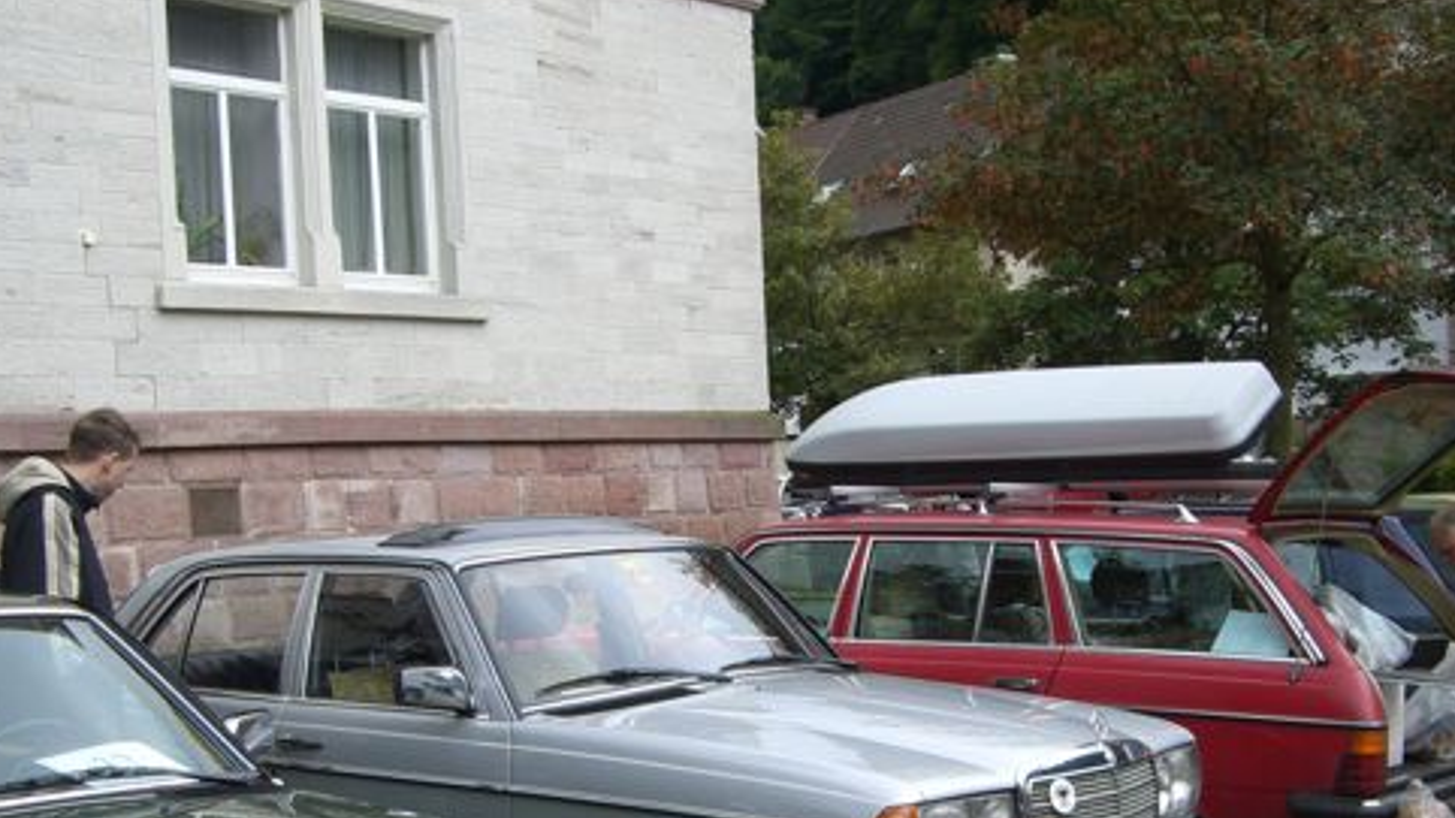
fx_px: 2122
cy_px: 709
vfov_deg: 21.4
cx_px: 851
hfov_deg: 37.7
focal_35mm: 55
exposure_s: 1/160
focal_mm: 6.2
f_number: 2.7
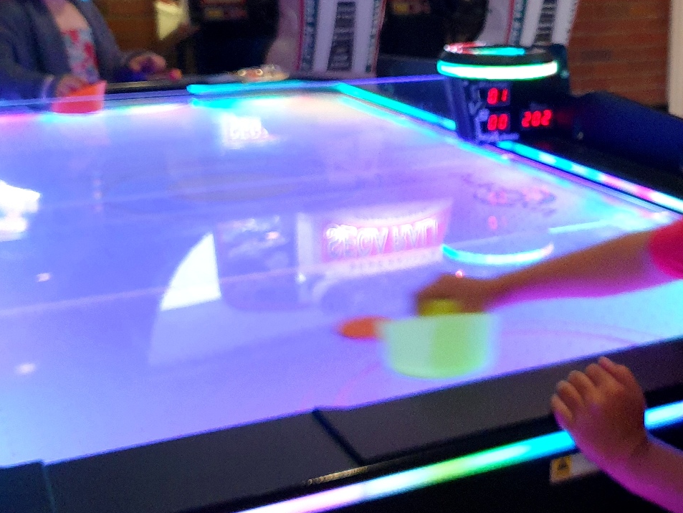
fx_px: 1085
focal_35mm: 55
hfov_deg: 33.8
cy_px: 171
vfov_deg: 26.4
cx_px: 559
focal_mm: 4.3
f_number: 1.5
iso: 250
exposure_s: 1/100
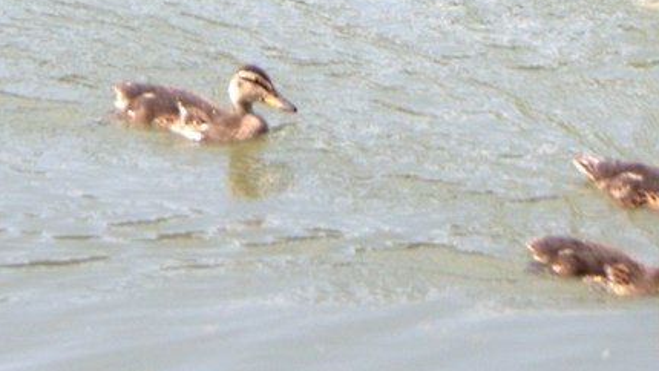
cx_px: 244
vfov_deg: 3.5
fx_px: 5837
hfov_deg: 6.5
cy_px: -762
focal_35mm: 334
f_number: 6.3
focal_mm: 38
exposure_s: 1/160
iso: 100
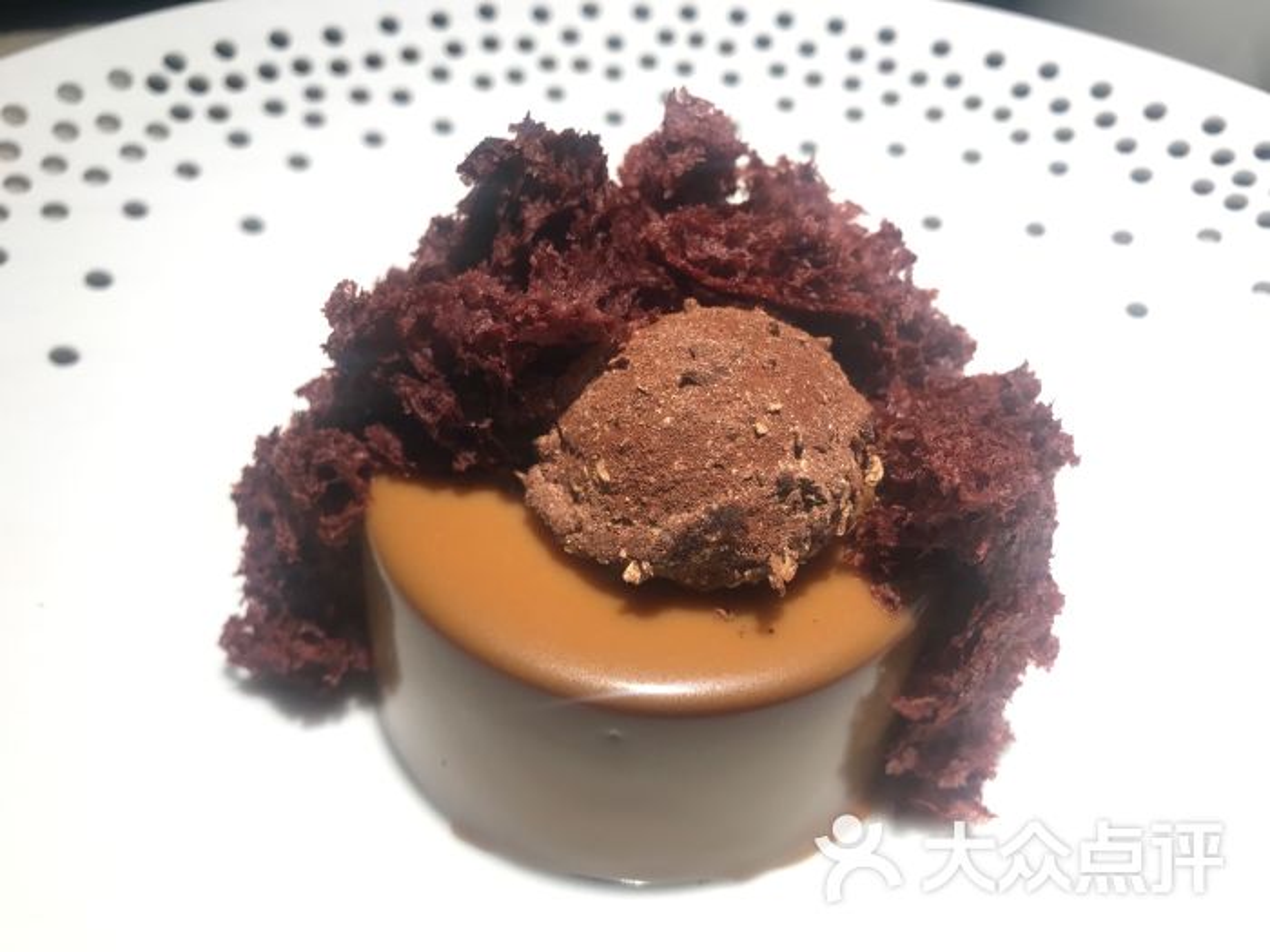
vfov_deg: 49.7
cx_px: 635
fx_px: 1027
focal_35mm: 28
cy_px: 476
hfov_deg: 63.4
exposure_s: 1/100
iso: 40
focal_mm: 3.99
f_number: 1.8
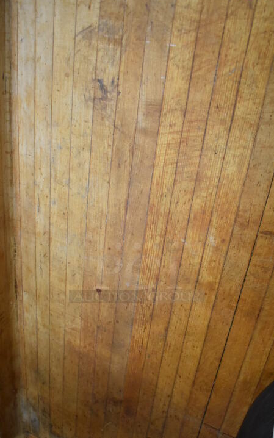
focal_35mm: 35
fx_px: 418
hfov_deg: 36.3
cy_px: 271
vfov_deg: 54.7
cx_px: 137
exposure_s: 1/125
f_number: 3.5
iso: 2500
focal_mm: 18
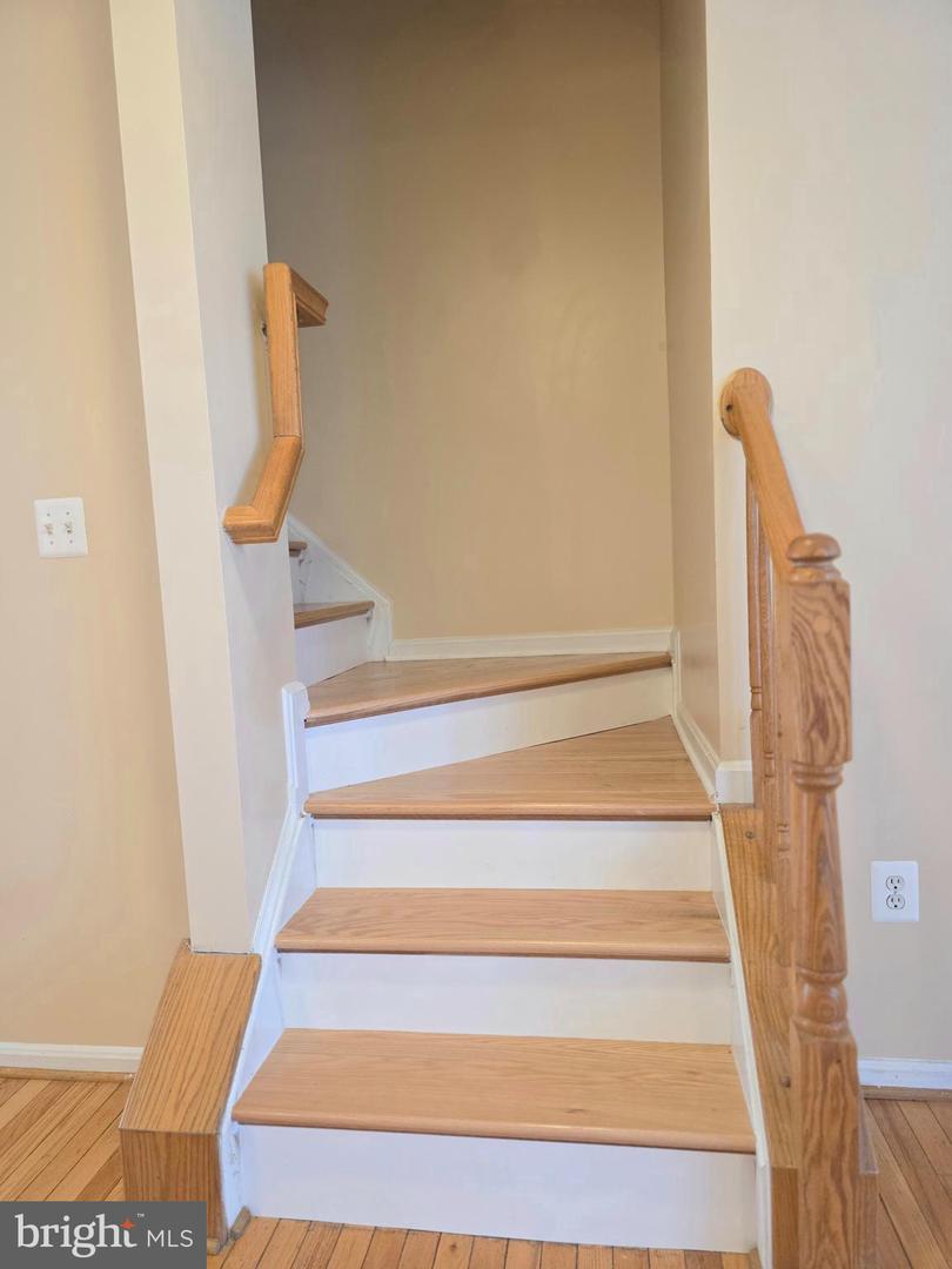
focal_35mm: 23
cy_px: 634
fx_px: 843
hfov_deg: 58.9
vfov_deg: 73.9
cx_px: 476
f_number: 1.7
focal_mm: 6.3
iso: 320
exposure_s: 1/120
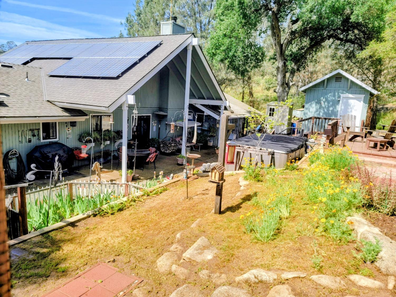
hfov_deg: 69.4
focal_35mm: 25
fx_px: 286
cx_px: 198
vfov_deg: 54.9
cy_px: 148
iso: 20
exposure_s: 1/488
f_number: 1.8
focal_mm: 7
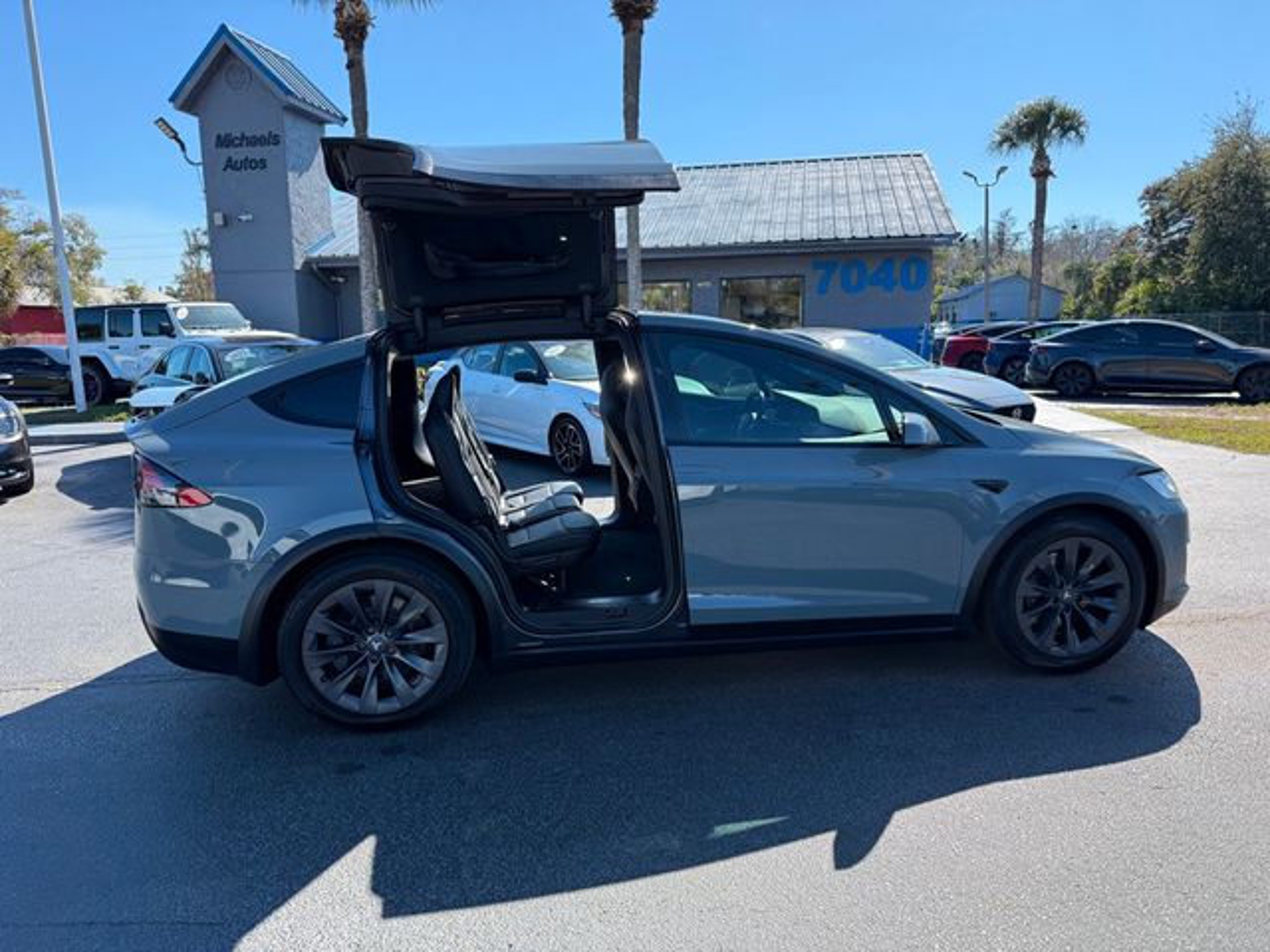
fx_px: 881
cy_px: 476
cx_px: 635
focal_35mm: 24
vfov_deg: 56.8
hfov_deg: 71.6
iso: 100
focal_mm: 6.76
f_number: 1.78
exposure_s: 1/2611
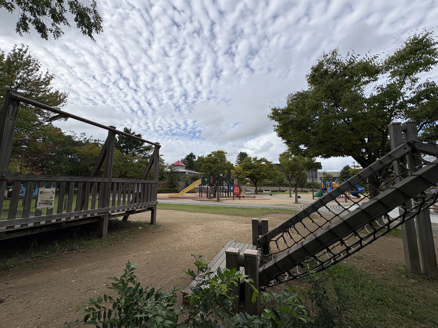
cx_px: 219
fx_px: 177
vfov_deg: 85.7
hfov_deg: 102.1
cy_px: 164
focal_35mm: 14
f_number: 2.2
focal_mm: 2.22
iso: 40
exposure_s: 1/1672
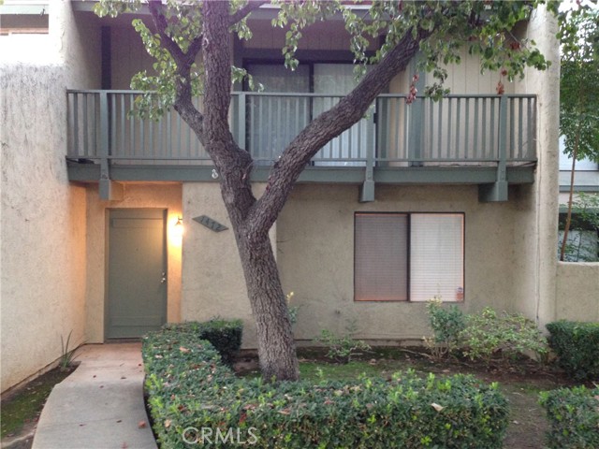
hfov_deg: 55.4
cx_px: 300
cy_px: 224
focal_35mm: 33
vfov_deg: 42.9
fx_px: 571
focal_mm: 4.12
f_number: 2.4
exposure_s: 1/20
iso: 250
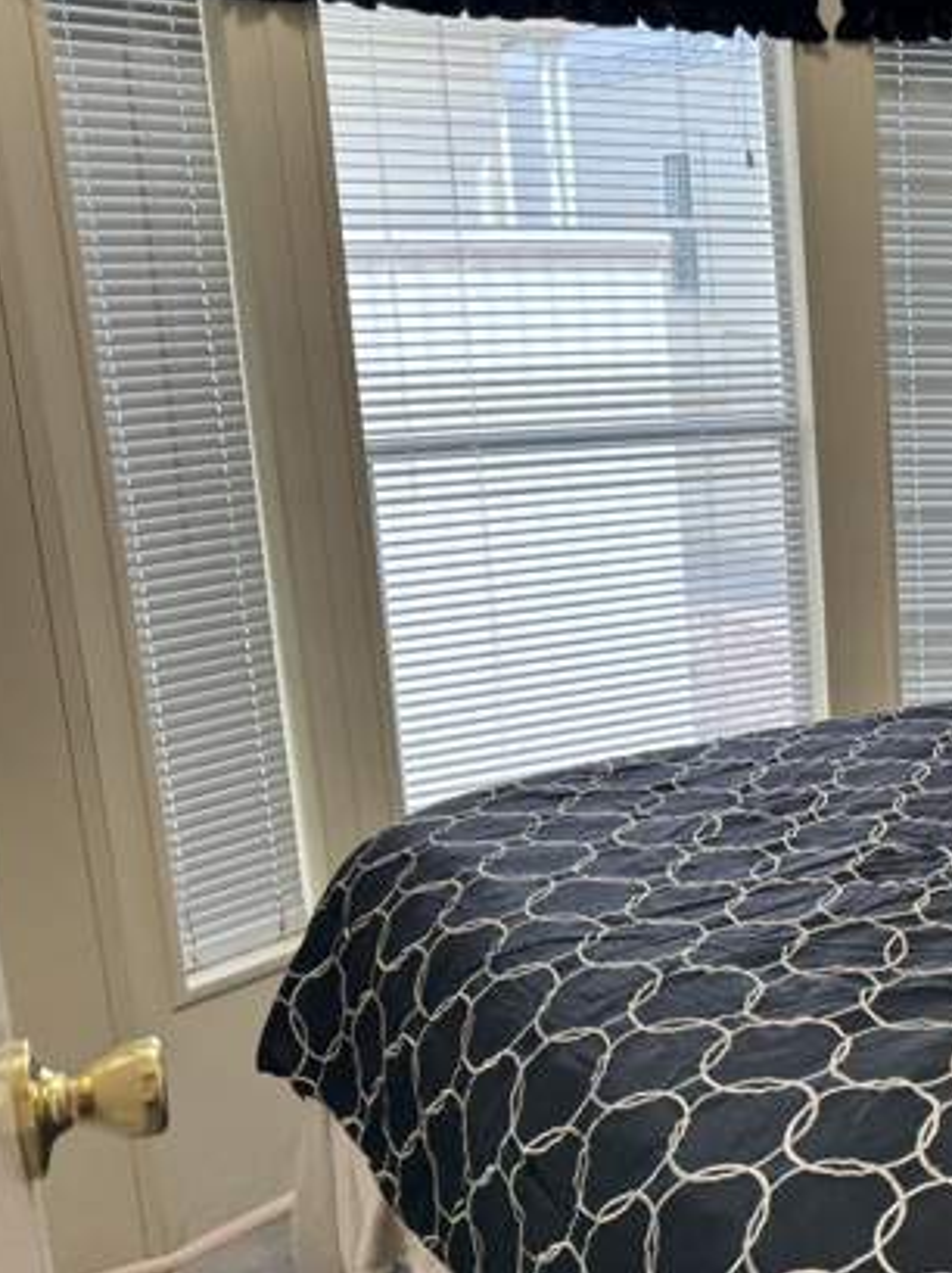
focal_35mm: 47
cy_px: 666
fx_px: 1726
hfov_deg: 27.4
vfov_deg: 40.5
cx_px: 1123
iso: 80
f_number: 1.78
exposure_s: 1/120
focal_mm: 6.76
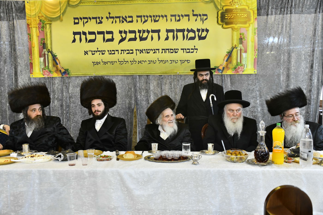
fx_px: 323
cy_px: 108
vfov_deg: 36.9
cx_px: 162
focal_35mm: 36
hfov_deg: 53.1
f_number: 5.6
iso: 2500
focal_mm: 36
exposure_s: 1/125
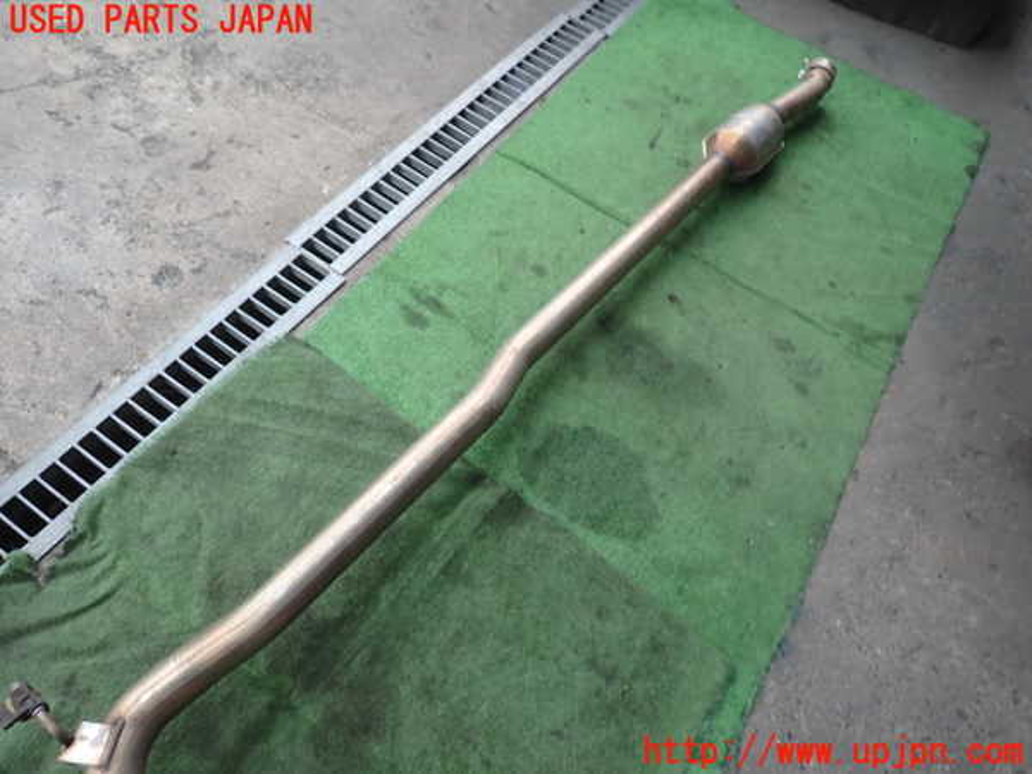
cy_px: 387
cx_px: 516
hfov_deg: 69.4
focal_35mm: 25
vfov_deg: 54.9
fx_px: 745
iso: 200
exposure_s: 1/50
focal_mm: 4.5
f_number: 2
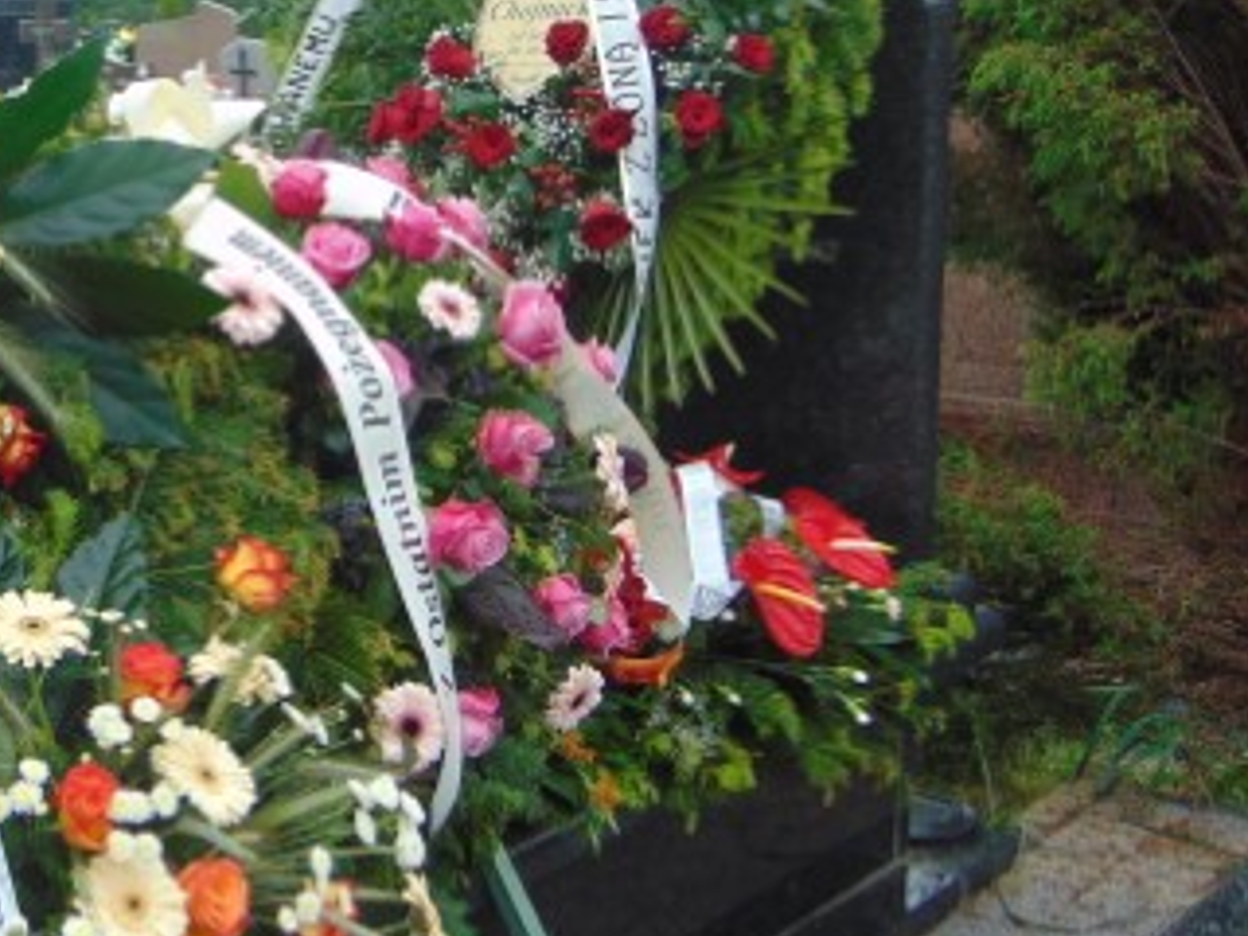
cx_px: 4
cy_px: 402
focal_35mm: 66
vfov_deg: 22.2
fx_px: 2379
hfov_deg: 27.7
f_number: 3.2
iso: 80
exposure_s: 1/200
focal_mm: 5.8
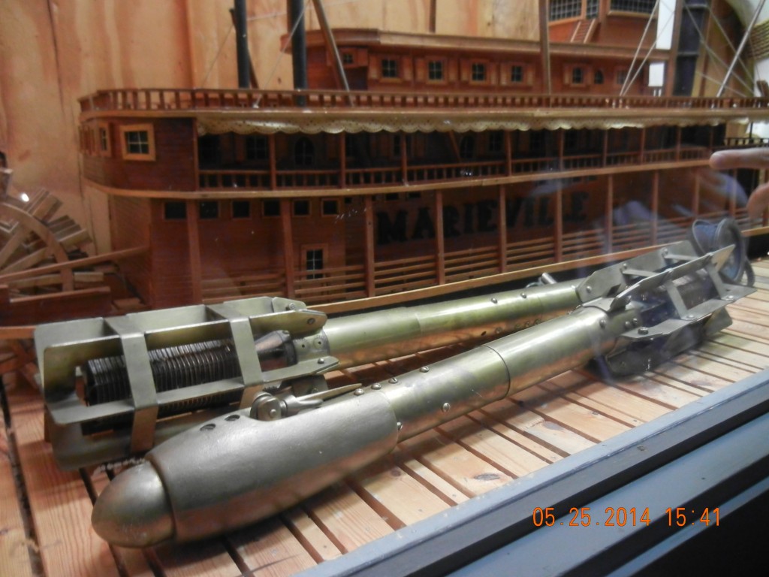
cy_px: 288
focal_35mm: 30
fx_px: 666
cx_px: 384
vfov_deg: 46.8
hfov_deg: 60.0
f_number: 3.5
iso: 200
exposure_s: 1/4.4
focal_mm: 5.4
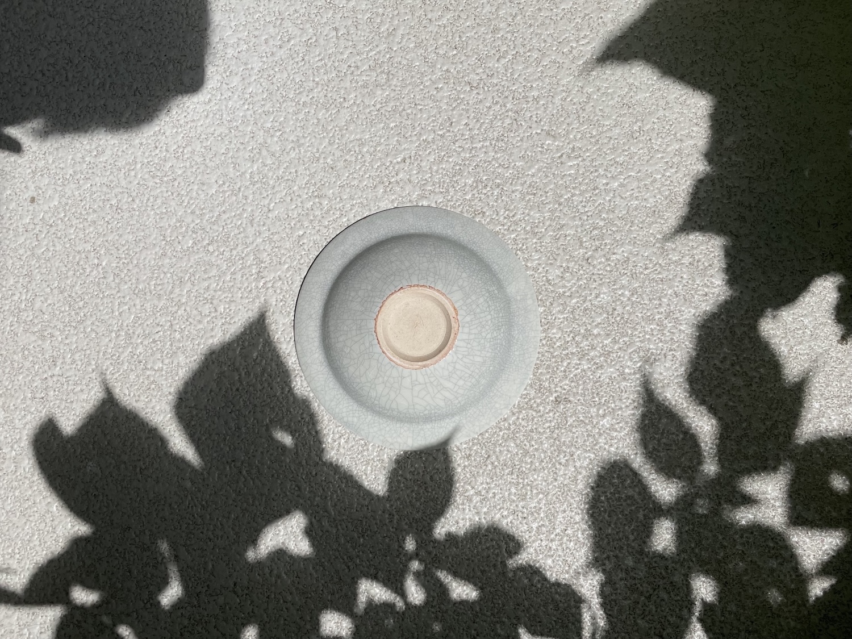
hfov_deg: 67.3
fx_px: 640
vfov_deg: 53.1
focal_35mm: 26
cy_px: 320
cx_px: 426
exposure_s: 1/13333
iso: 50
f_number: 1.6
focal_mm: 4.2
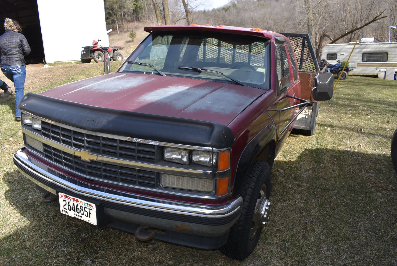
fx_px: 298
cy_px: 133
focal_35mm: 27
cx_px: 198
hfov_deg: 67.3
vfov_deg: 48.0
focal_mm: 18
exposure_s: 1/200
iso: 100
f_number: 7.1
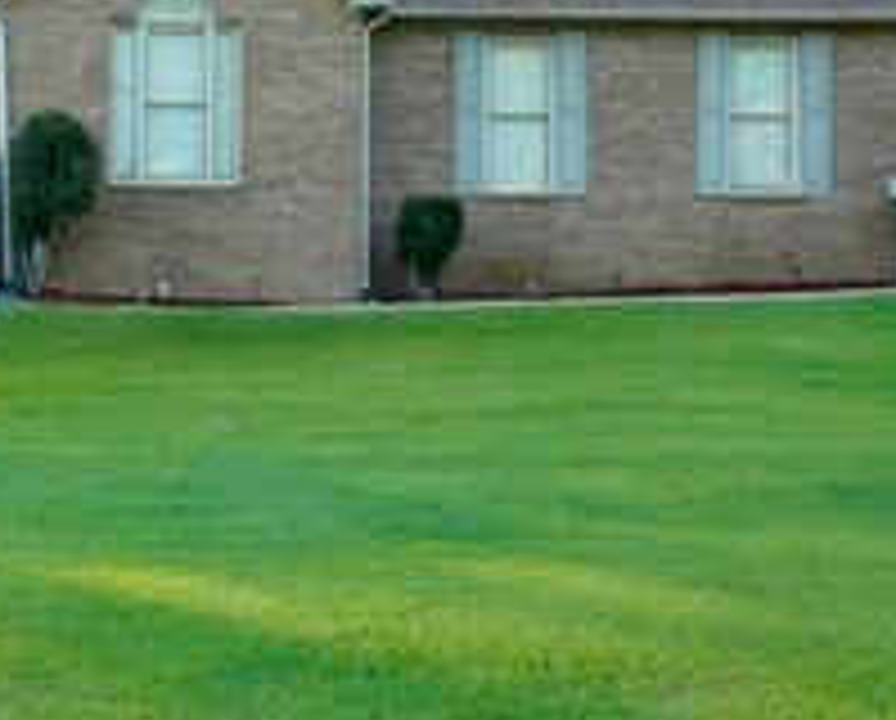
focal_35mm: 73
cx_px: 90
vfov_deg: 20.9
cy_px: 212
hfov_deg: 25.2
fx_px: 1940
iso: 3200
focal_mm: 31
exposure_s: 1/250
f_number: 16
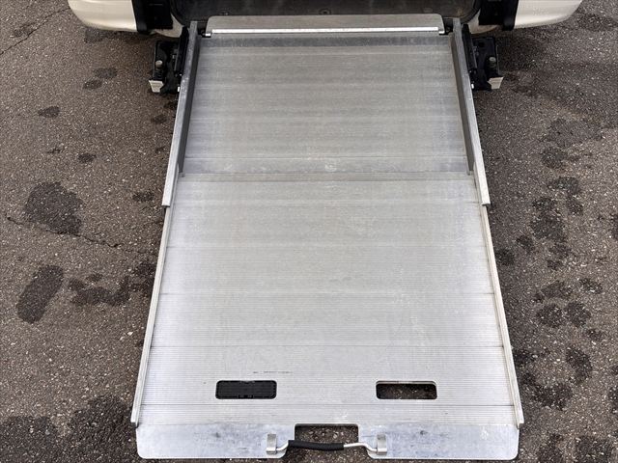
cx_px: 309
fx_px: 928
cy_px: 232
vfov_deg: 28.0
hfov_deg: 36.8
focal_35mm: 52
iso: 32
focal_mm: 5.96
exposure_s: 1/159
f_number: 1.6
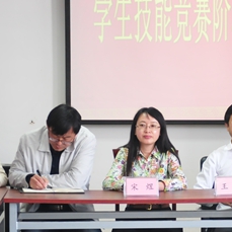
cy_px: 182
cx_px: 237
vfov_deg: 9.2
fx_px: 1433
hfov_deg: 9.2
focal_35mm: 189
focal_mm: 50
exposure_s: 1/60
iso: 800
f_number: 2.8
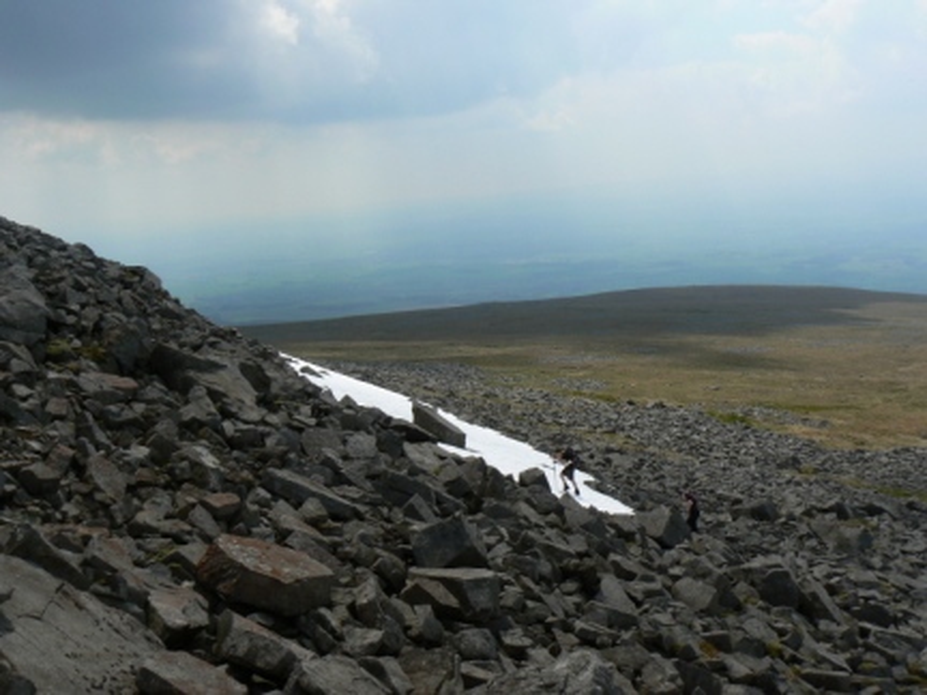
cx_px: 464
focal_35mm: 36
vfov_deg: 39.7
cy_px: 348
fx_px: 964
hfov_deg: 51.4
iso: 80
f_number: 8
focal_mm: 6
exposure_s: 1/500
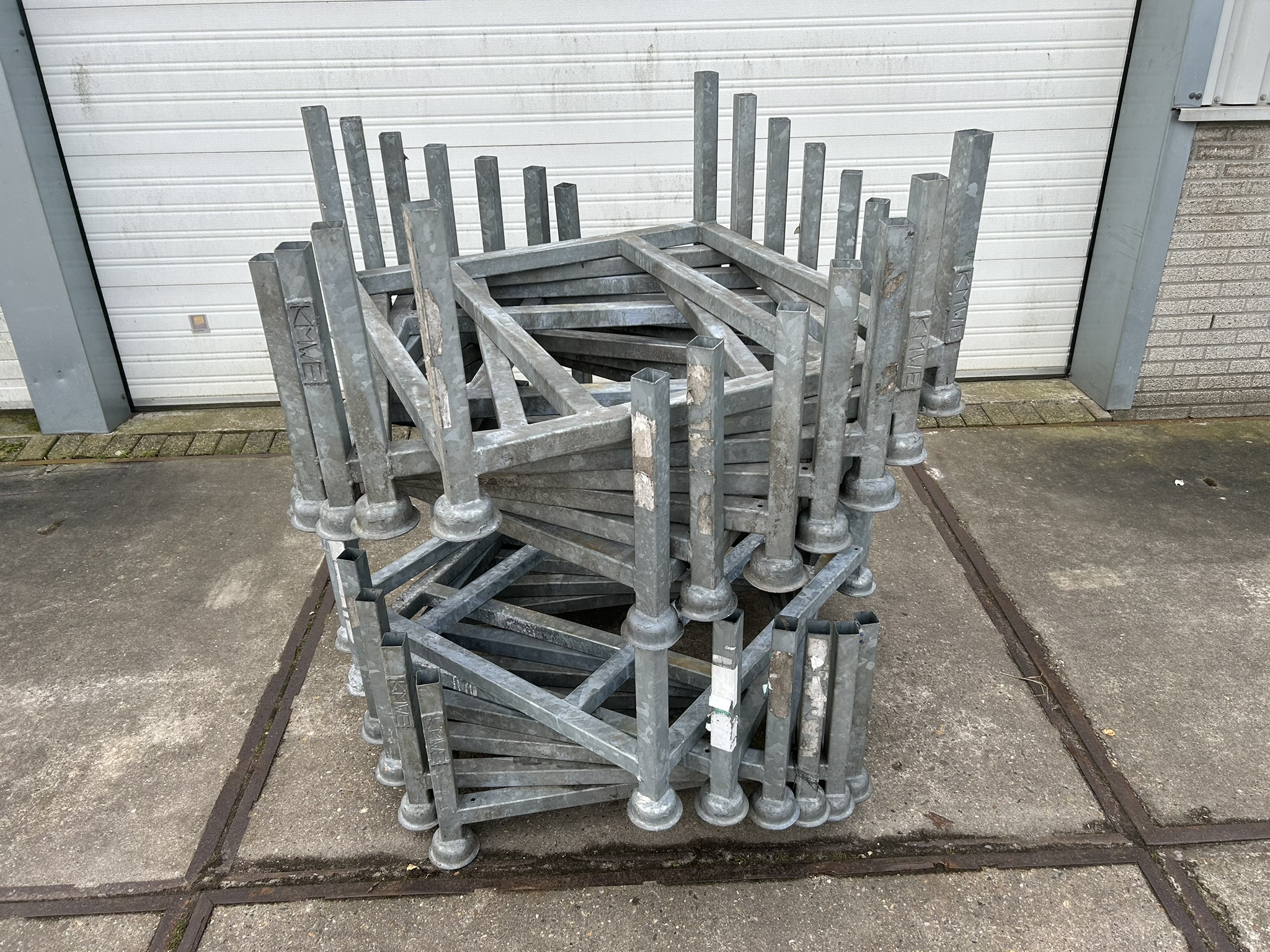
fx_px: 954
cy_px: 476
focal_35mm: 26
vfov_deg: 53.1
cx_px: 635
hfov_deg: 67.3
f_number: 1.5
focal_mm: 5.7
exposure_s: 1/738
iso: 50
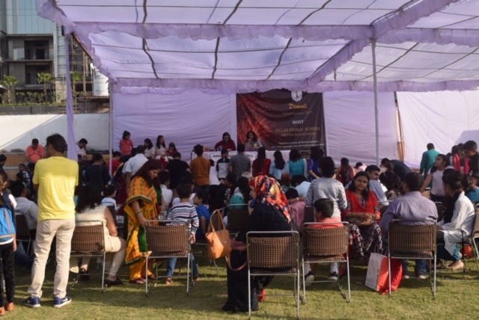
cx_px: 240
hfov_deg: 46.4
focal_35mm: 42
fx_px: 559
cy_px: 160
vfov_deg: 32.0
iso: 200
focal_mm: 28
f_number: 9
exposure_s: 1/320
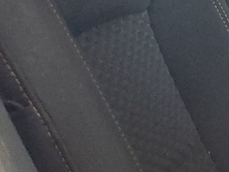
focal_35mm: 157
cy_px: 113
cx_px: 589
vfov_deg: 9.5
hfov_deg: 10.4
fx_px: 1039
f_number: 1.5
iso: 158
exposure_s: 1/50
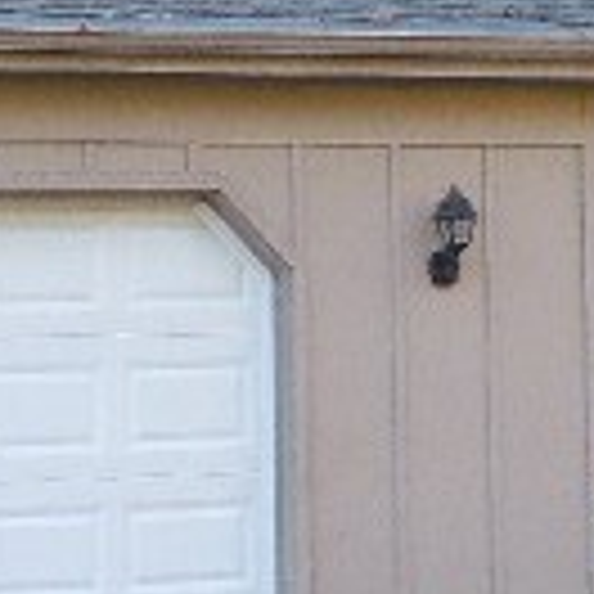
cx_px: 765
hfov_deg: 9.8
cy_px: -297
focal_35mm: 176
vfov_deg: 9.6
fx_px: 3417
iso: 160
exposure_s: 1/60
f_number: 3.9
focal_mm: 7.4
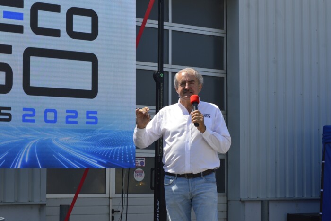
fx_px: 759
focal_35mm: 82
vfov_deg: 16.6
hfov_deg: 24.6
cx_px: 166
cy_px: 110
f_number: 11
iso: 320
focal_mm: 55
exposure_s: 1/500
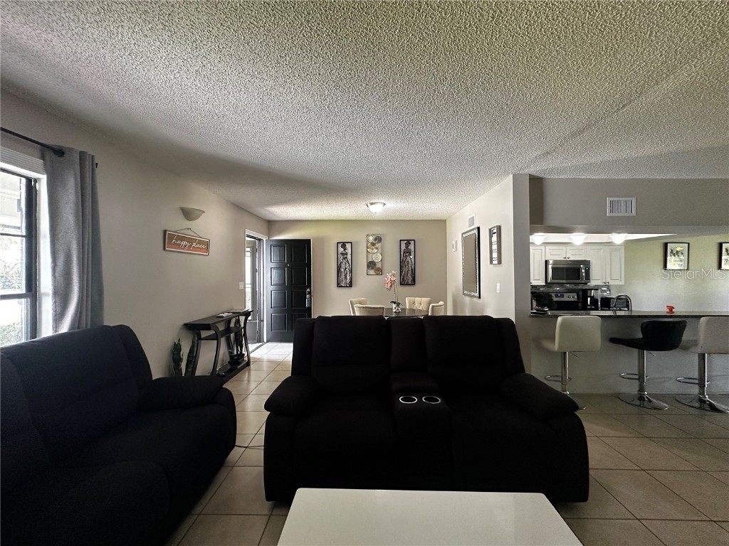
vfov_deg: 85.7
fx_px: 295
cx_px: 364
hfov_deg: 102.1
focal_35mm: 14
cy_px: 273
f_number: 2.2
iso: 320
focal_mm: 2.22
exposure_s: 1/96
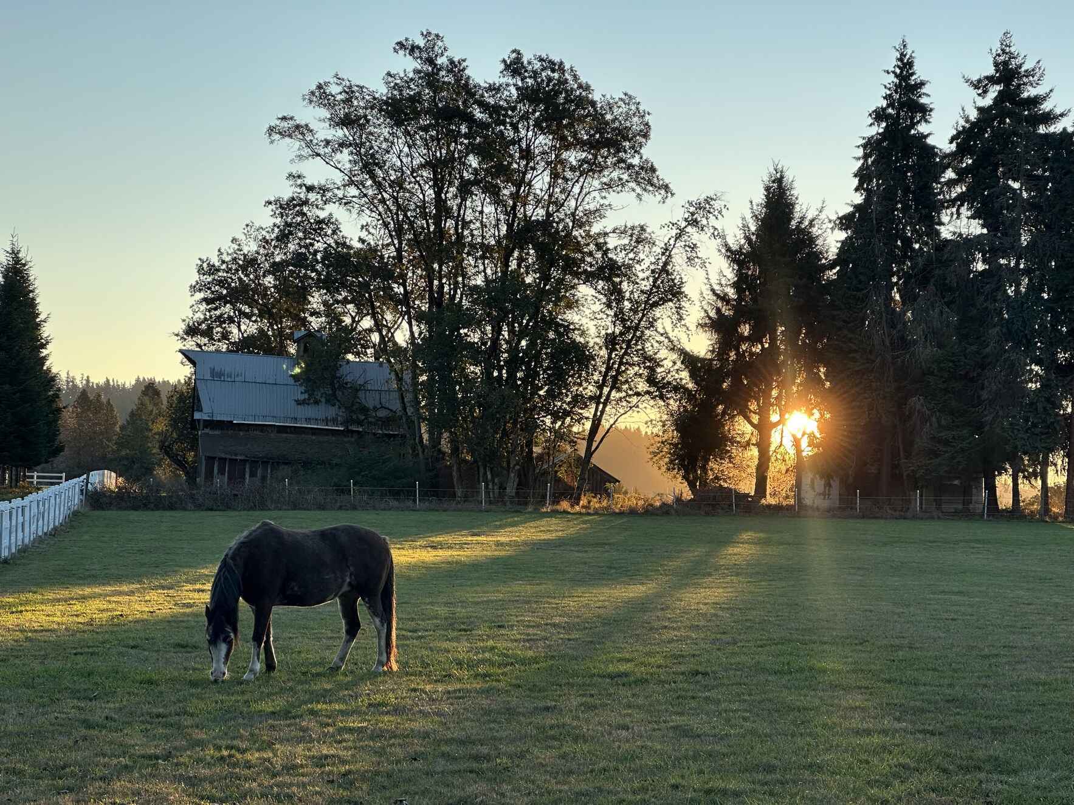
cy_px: 402
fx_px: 2389
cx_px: 537
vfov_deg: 19.1
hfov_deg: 25.3
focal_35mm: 77
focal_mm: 9
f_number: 2.8
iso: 32
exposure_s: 1/216
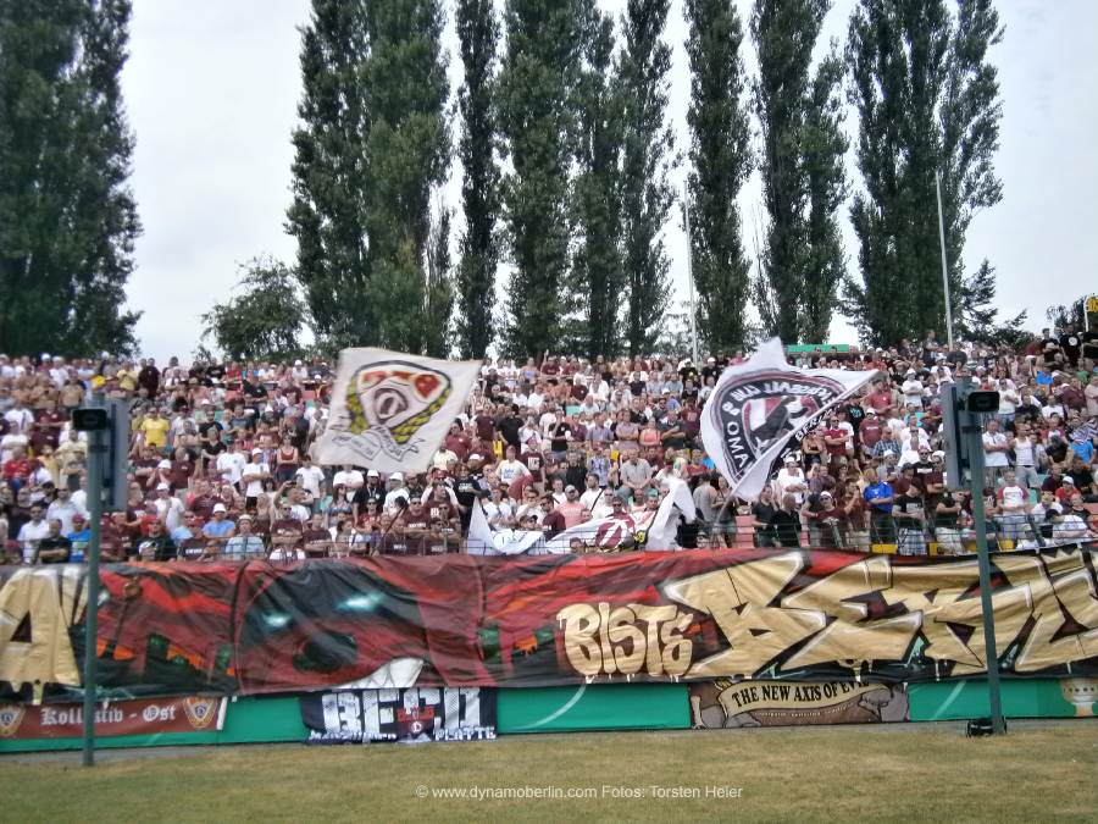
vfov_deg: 39.7
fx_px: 1142
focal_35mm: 36
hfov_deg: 51.4
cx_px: 549
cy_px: 412
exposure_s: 1/60
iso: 80
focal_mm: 6.4
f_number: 8.7
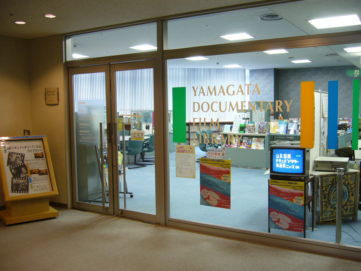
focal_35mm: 35
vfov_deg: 40.7
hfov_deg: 52.6
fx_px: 365
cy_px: 136
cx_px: 180
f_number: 2.8
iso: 100
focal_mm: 5.8
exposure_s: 1/15
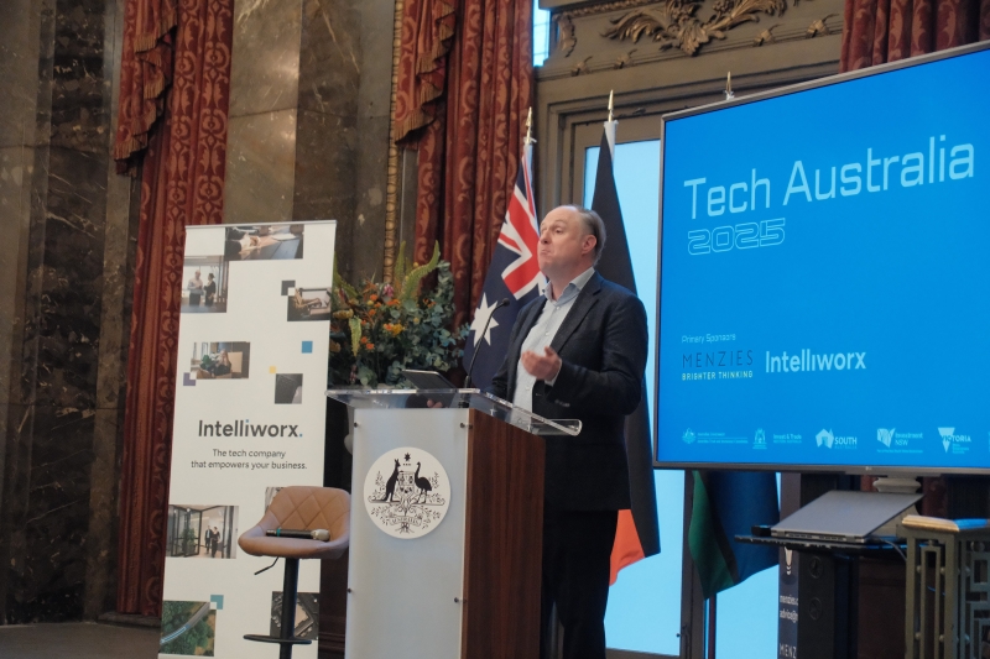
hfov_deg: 29.7
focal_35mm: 68
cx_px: 495
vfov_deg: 20.0
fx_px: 1869
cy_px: 330
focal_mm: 45.4
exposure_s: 1/160
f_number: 4.5
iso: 6400
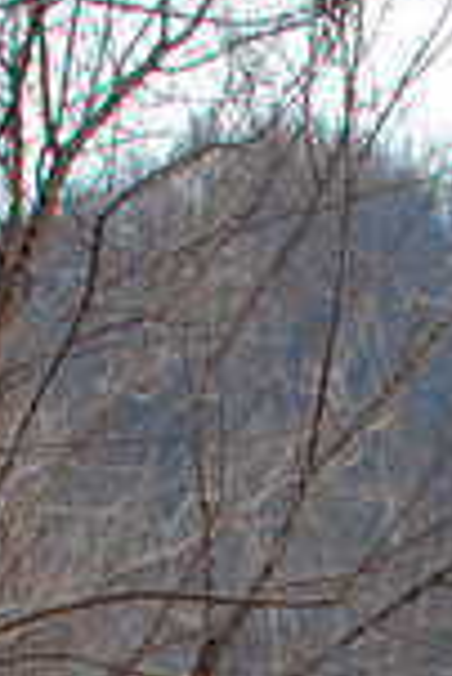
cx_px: 839
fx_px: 3889
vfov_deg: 9.0
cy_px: 1612
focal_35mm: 207
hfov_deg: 6.5
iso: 200
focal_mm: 26
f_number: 8
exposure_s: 1/40
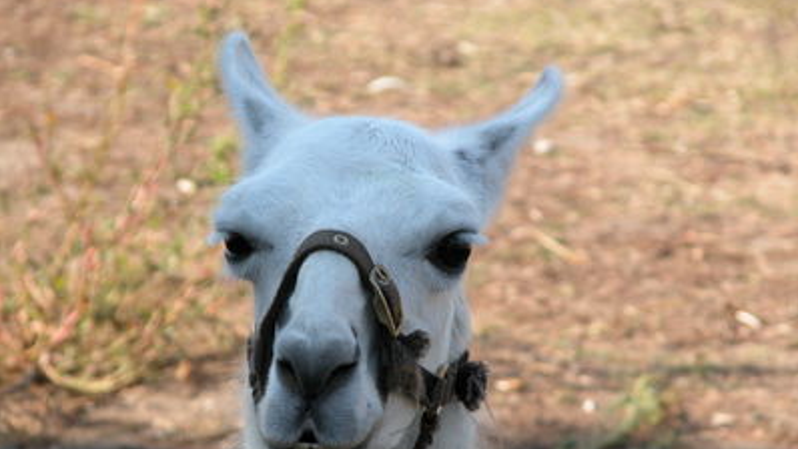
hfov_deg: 8.1
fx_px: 5608
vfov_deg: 4.6
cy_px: 277
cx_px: 399
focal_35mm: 265
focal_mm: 61.5
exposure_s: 1/193
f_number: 4.6
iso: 100
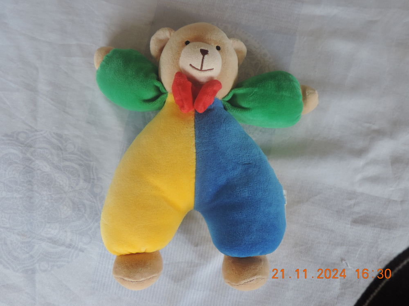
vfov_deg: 33.6
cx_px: 204
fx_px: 508
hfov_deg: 43.9
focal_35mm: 43
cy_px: 153
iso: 400
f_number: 3.4
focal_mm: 7.6
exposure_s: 1/30
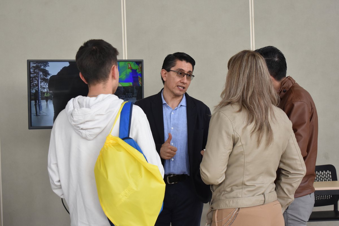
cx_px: 170
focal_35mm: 72
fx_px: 678
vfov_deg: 18.9
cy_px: 113
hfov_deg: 28.1
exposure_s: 1/125
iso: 800
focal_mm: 48
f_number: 5.6
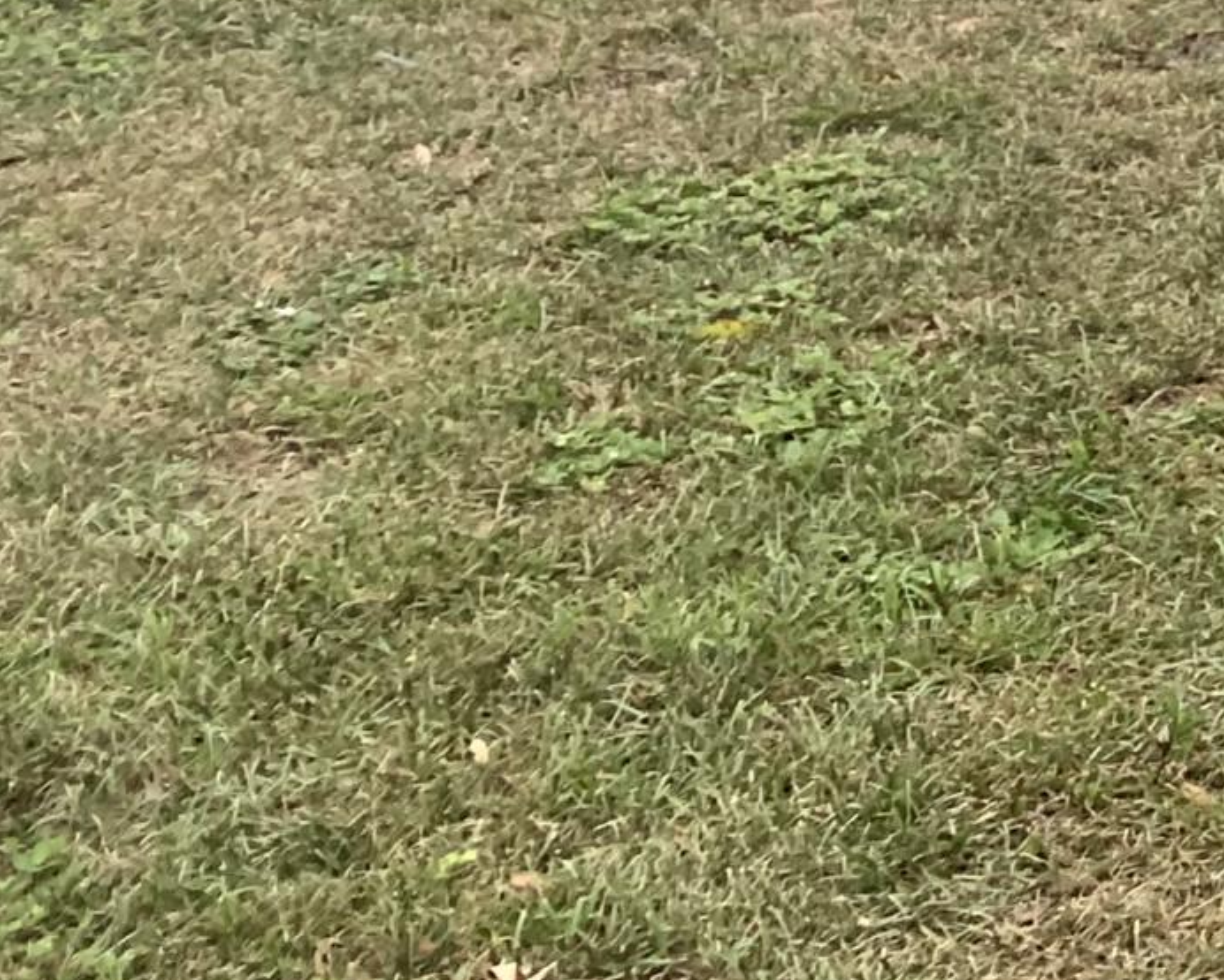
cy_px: -966
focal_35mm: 110
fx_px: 3986
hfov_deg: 14.5
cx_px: 2450
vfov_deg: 12.4
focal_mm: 4.25
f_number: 1.8
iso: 64
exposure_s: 1/121
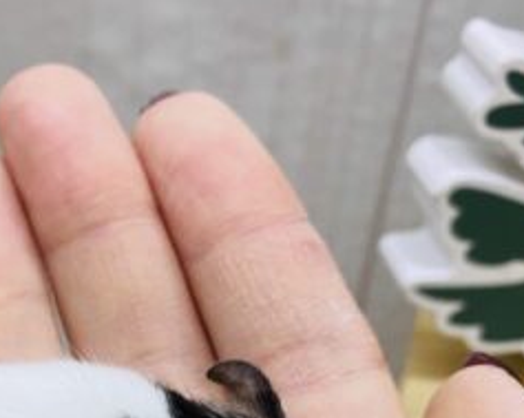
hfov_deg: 27.0
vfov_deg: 21.4
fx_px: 1022
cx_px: -11
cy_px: 509
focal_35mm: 66
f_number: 1.8
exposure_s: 1/50
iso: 64
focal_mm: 4.25
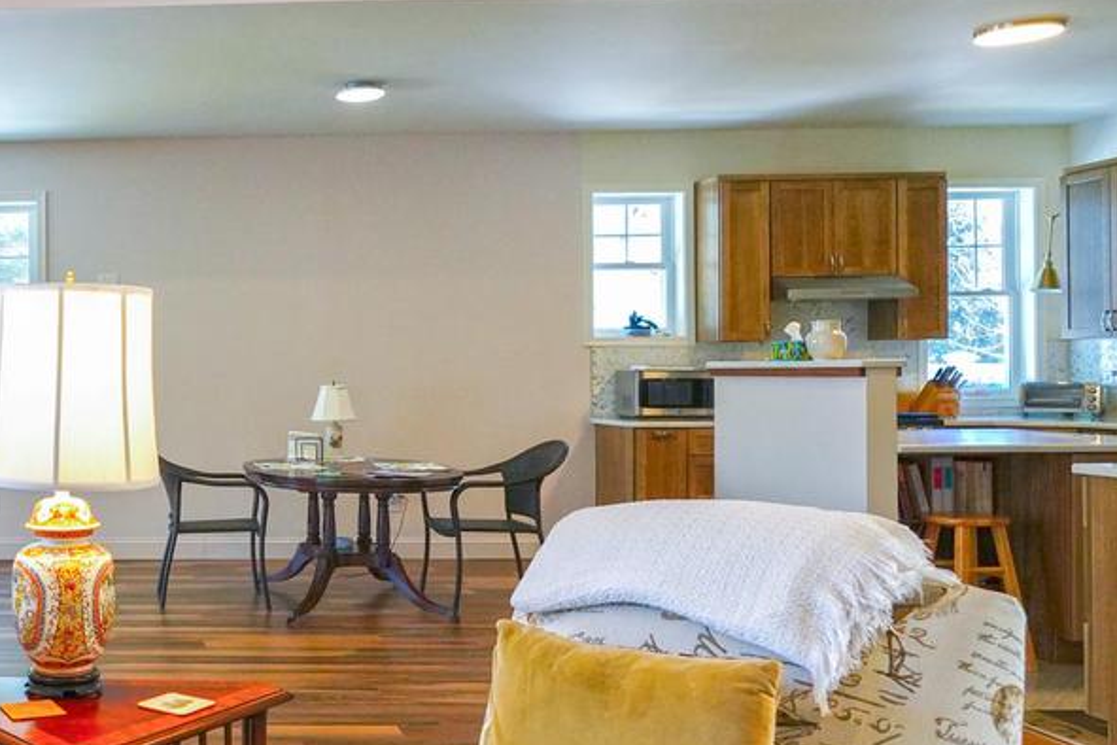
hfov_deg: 44.3
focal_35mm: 39
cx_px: 76
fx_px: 1210
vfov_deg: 34.2
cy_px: 371
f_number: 4
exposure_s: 1/160
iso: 1600
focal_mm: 16
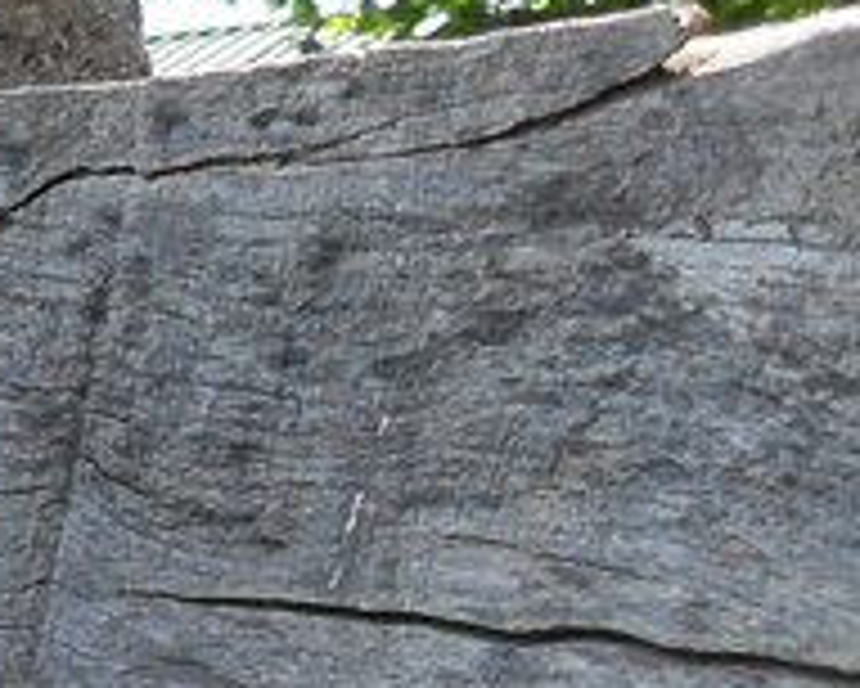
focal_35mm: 183
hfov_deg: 9.7
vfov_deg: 7.9
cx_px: -932
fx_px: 4660
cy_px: 1556
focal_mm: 6.2
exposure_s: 1/500
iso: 100
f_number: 2.8
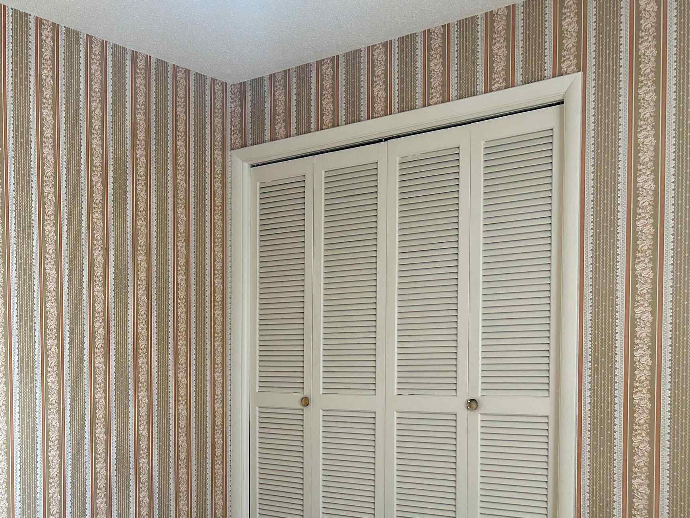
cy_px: 402
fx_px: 917
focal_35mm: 46
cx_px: 166
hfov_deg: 40.0
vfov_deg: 30.9
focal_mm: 5.7
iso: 50
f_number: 1.5
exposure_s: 1/157
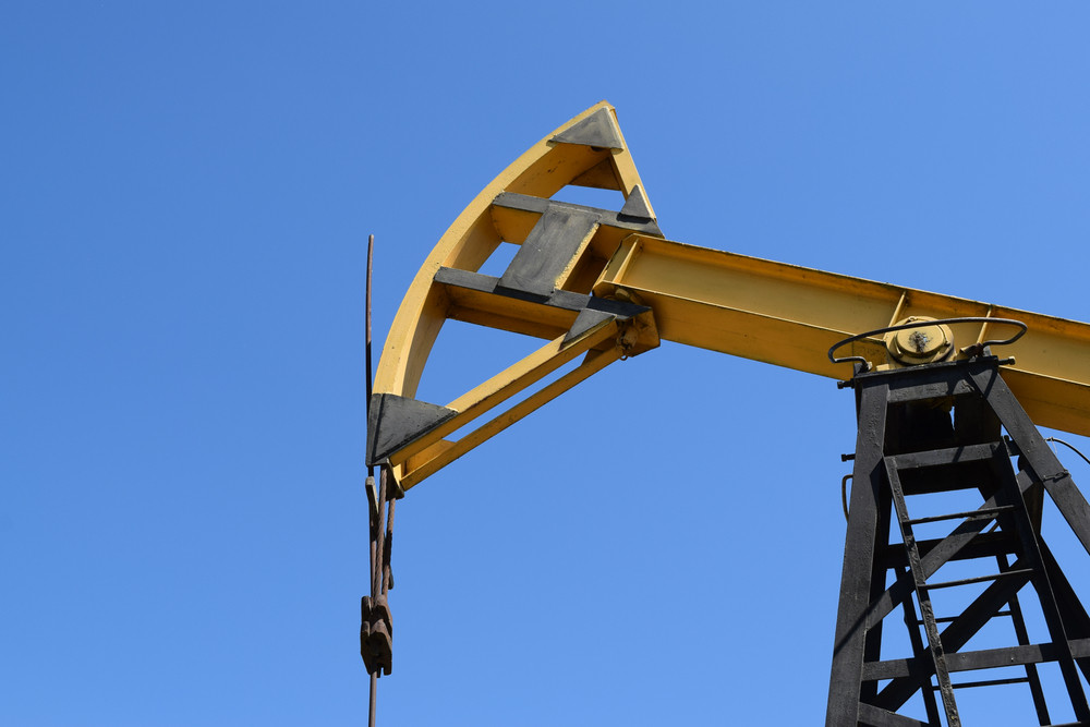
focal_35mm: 48
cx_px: 545
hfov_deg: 41.1
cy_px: 364
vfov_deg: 28.1
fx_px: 1453
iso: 200
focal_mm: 32
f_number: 10
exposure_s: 1/400
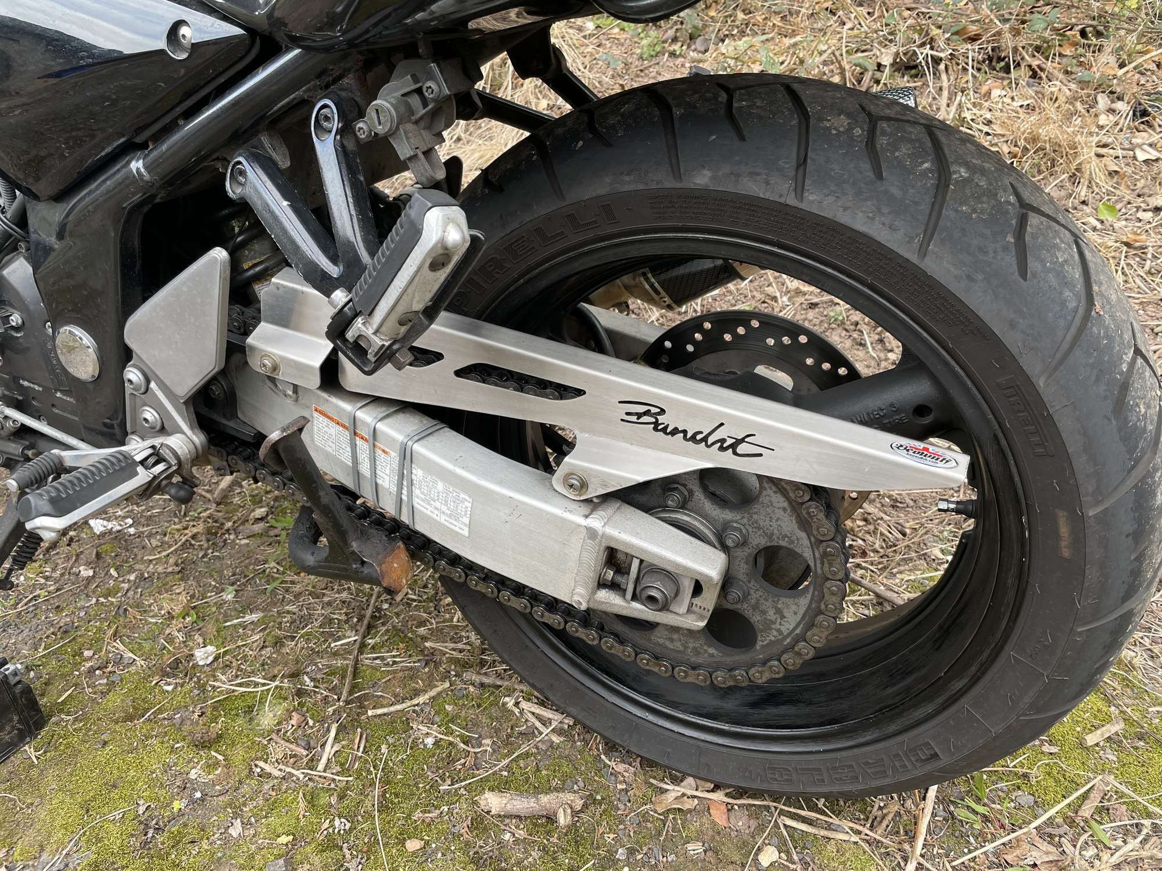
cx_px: 581
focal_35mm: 26
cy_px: 436
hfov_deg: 67.3
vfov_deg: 53.1
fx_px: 873
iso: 50
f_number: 1.6
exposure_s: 1/121
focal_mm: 4.2
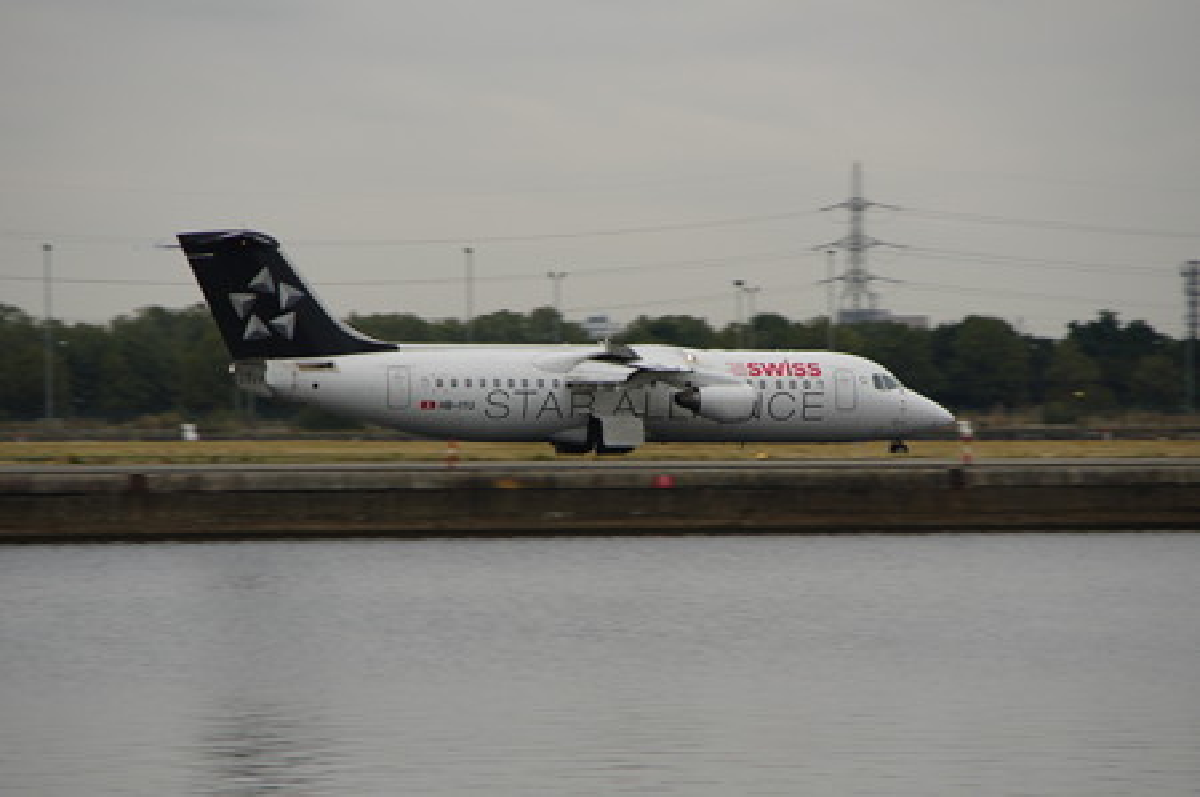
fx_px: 6726
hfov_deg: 10.2
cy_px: 398
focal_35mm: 202
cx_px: 600
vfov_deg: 6.8
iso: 800
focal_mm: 135
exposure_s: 1/100
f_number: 5.6
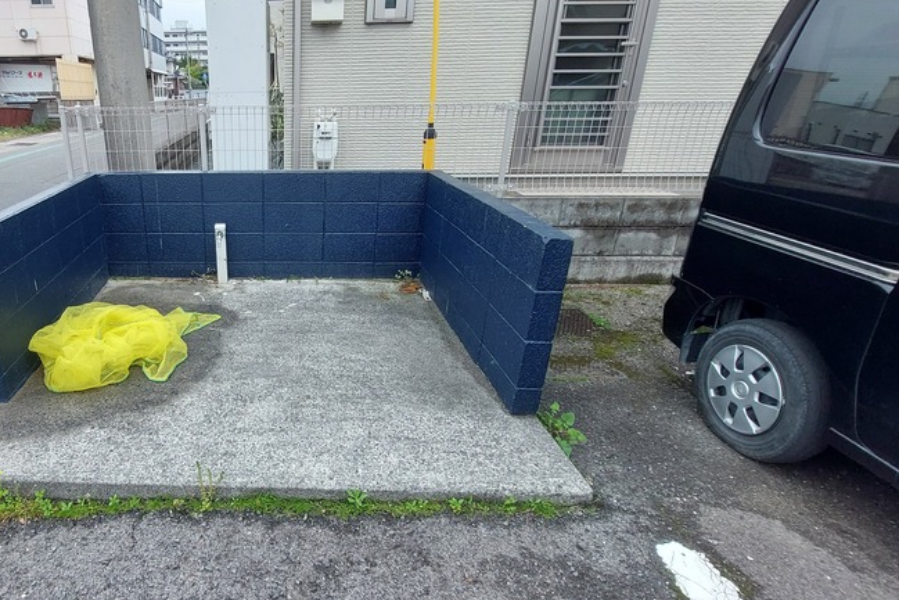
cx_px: 278
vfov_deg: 62.0
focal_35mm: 20
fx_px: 500
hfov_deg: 80.3
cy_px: 297
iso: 50
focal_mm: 1.74
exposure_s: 1/368
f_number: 2.2
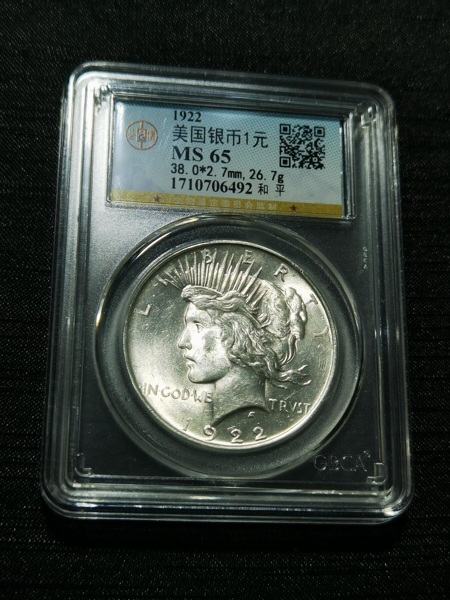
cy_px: 300
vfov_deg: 34.9
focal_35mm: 55
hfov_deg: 26.6
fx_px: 953
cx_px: 225
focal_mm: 6.67
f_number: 1.9
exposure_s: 1/138
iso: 50
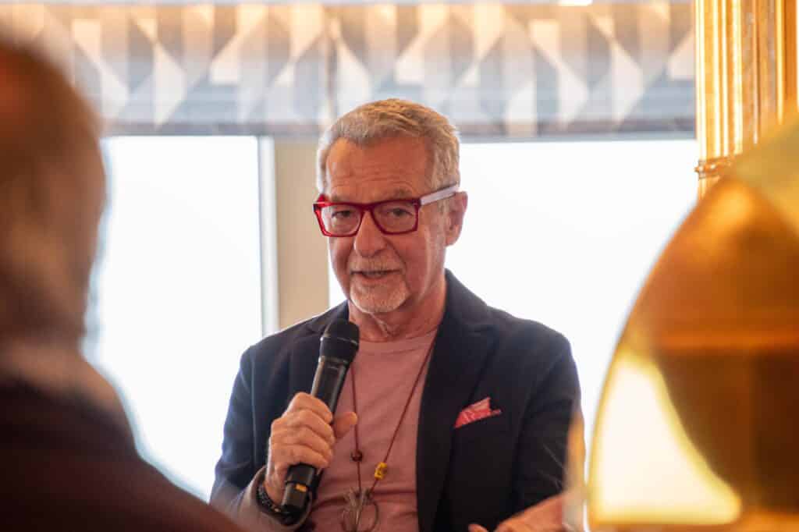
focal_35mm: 450
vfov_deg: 3.1
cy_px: 266
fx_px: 9984
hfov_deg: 4.6
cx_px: 400
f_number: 6.3
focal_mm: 300
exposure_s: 1/8
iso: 800
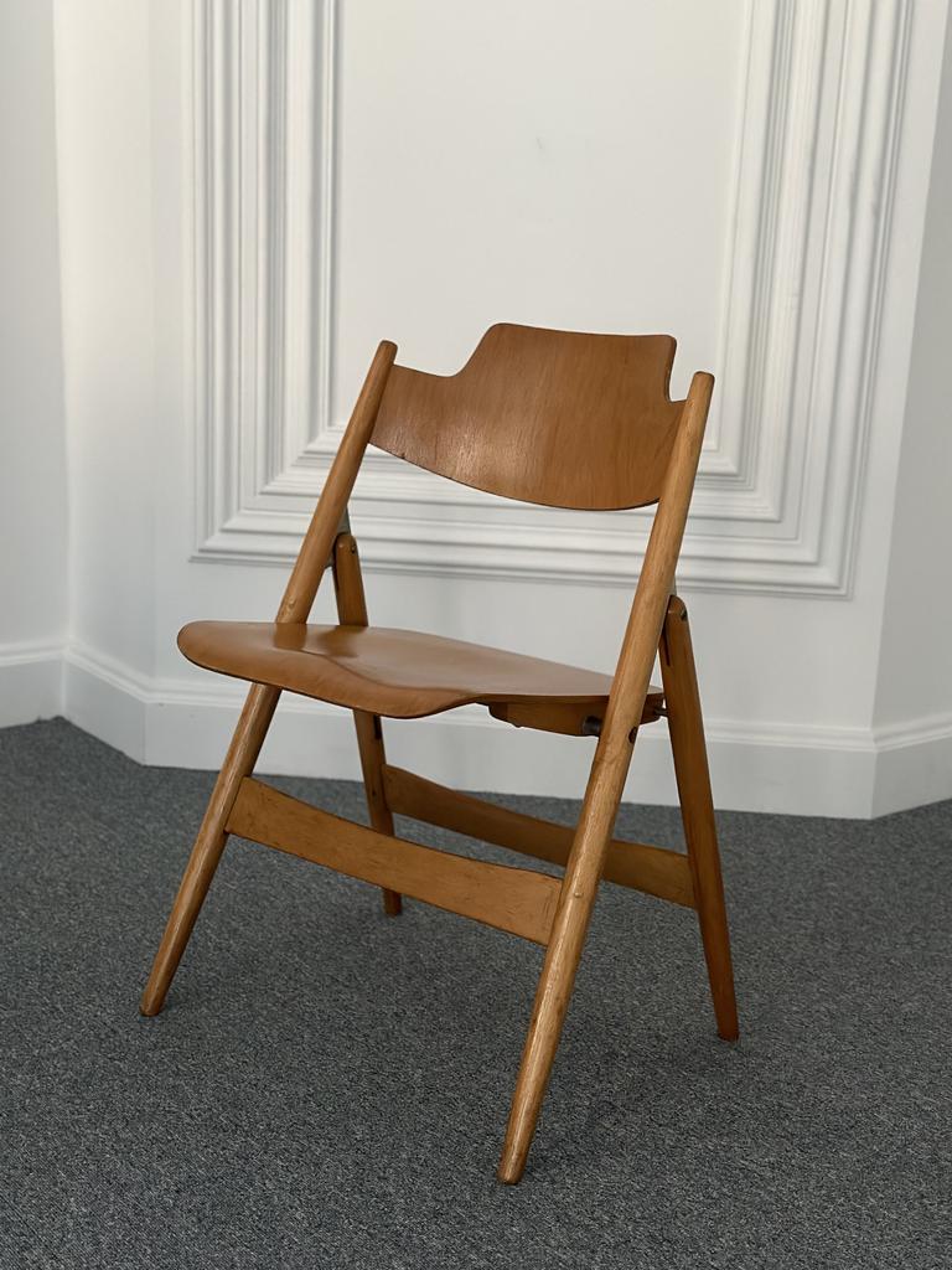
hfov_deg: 30.3
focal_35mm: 48
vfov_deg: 39.7
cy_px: 635
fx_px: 1760
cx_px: 476
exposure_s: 1/40
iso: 500
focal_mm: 6.86
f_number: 1.78
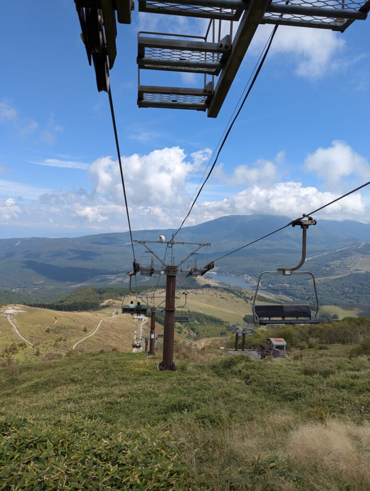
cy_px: 246
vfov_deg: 71.5
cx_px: 185
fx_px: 341
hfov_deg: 56.9
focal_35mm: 24
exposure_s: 1/2571
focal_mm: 6.81
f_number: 1.85
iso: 44
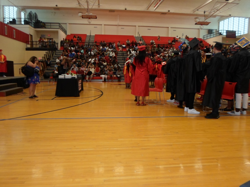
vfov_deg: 54.9
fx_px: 181
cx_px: 125
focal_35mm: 25
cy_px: 94
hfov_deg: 69.4
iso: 160
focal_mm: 4.5
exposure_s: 1/30
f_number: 2.5
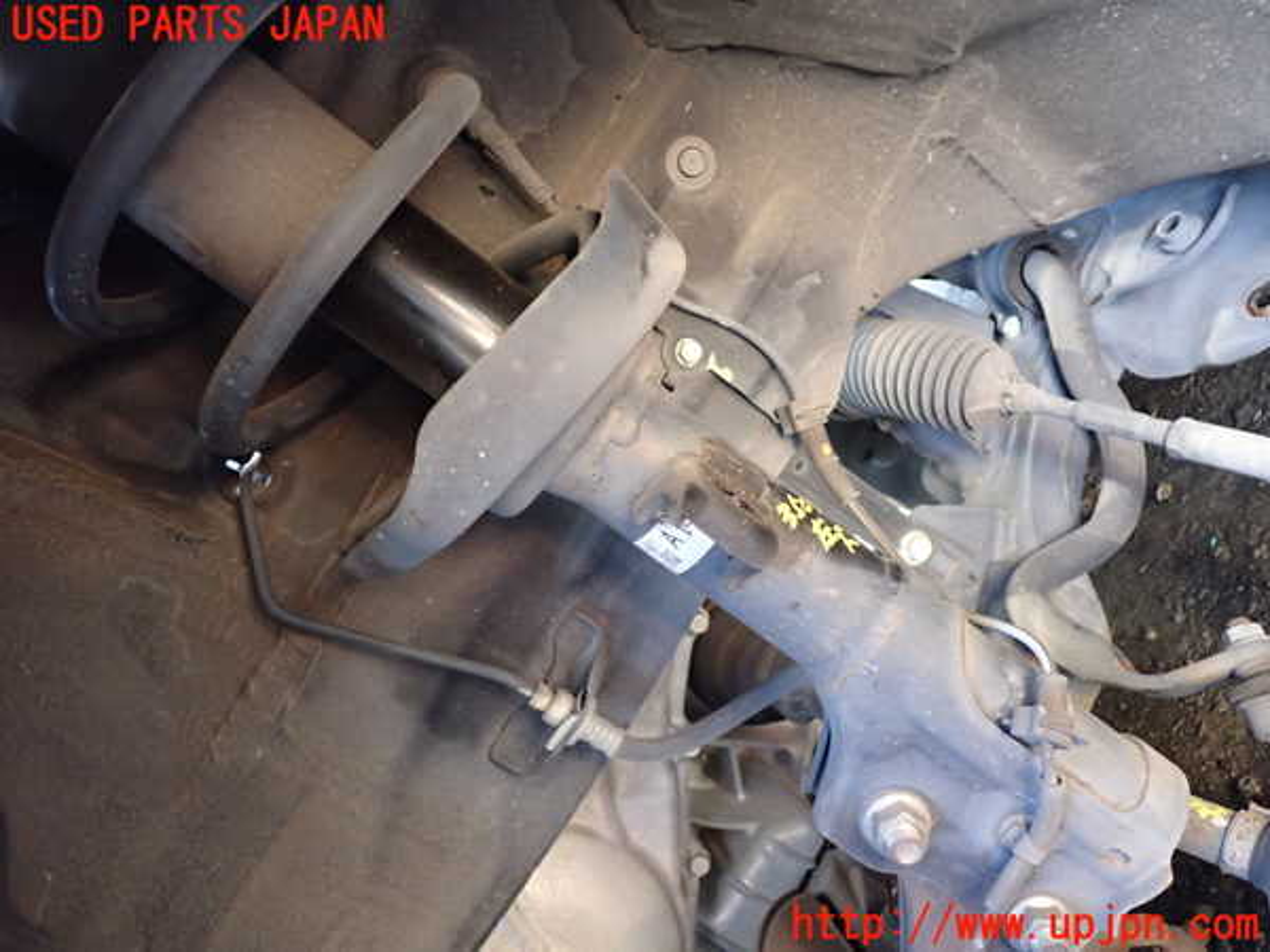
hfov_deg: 60.0
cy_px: 476
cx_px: 635
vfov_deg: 46.8
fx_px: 1101
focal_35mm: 30
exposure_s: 1/30
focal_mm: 5.4
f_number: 2.3
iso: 500
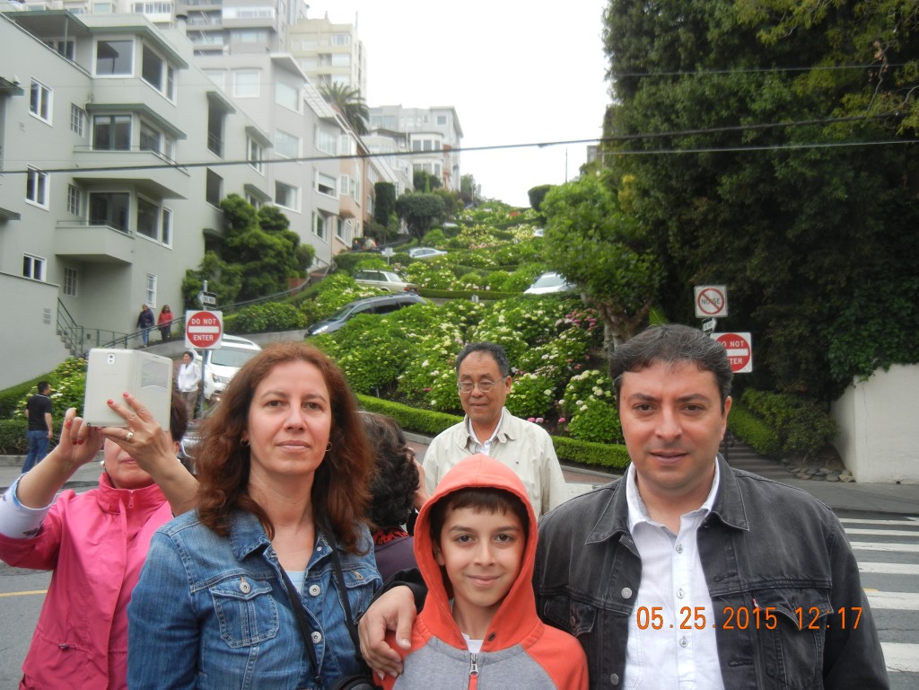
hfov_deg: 54.0
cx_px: 460
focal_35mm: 34
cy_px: 345
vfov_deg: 41.8
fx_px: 903
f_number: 3.6
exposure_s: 1/240
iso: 160
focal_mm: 6.2
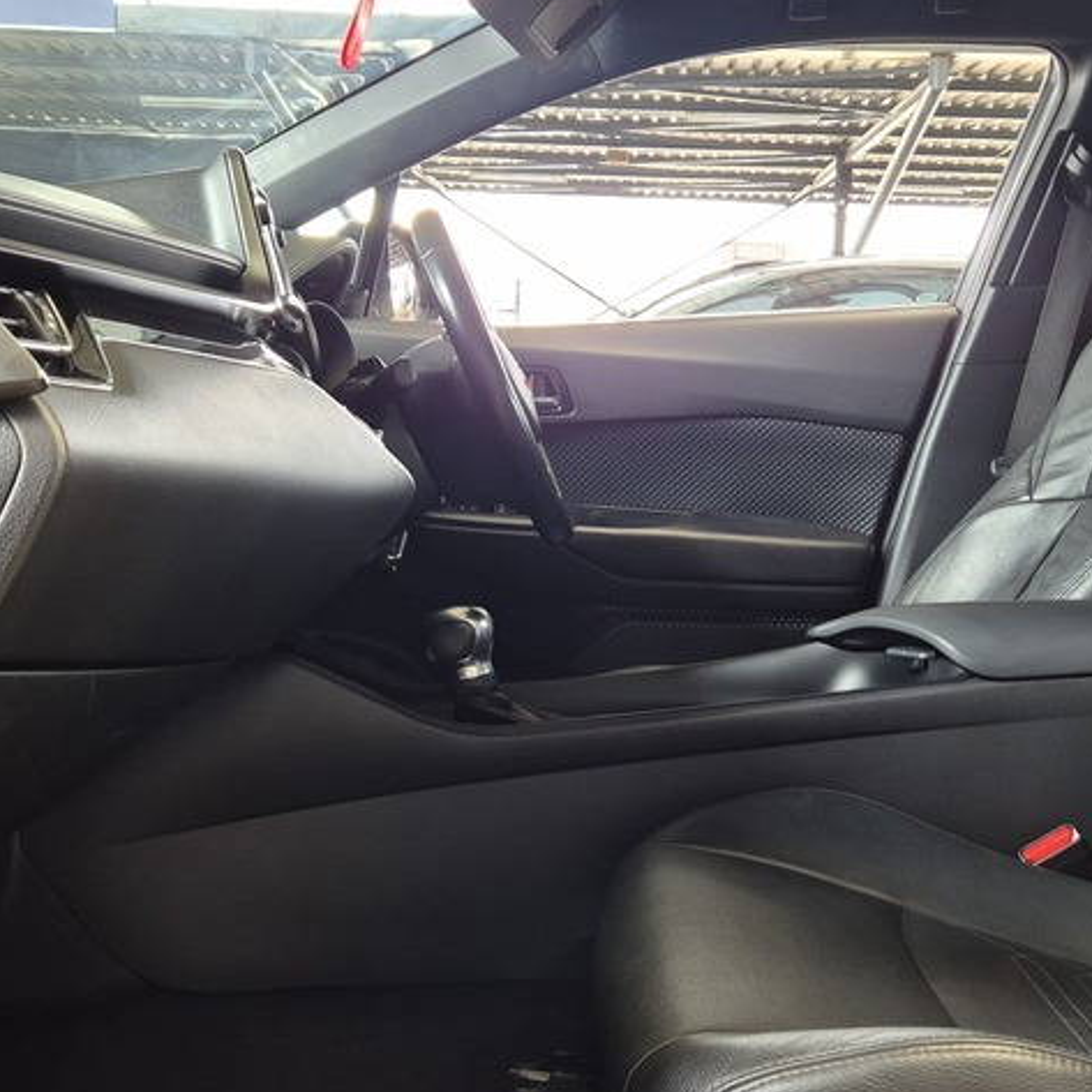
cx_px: 586
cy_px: 573
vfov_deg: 38.3
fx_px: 1570
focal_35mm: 44
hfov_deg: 38.3
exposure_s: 1/100
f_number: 1.8
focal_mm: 5.4
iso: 200
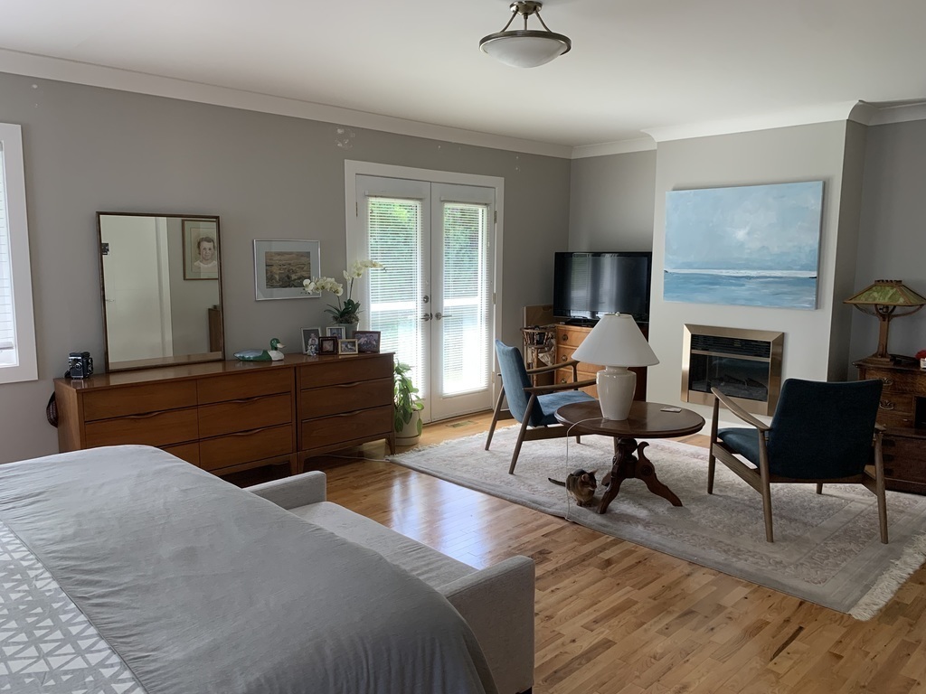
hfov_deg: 67.3
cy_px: 347
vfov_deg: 53.1
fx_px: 696
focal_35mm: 26
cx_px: 463
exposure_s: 1/60
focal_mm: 4.25
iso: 100
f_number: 1.8
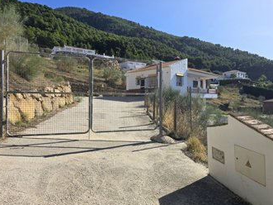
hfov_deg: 69.4
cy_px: 102
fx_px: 197
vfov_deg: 54.9
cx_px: 139
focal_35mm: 25
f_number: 1.7
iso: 12
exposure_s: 1/829
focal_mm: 6.3
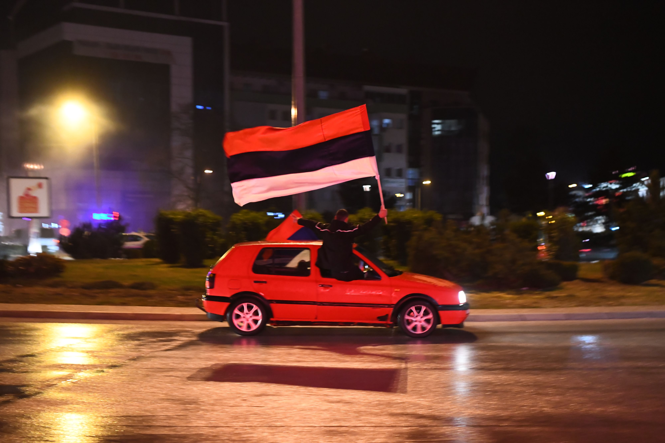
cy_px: 222
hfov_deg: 39.6
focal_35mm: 50
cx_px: 332
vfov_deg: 27.0
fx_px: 924
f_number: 2.8
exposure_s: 1/100
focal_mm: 50
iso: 5000
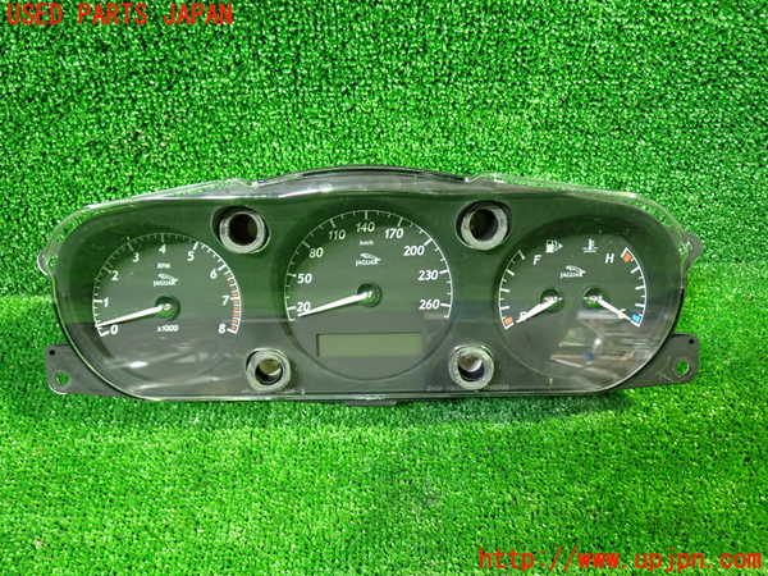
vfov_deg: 46.8
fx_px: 666
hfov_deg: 60.0
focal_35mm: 30
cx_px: 384
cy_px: 288
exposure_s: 1/20
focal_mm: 5.4
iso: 800
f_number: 2.3
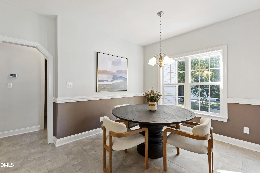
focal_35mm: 15
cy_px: 86
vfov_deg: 77.3
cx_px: 130
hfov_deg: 100.4
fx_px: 108
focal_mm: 10
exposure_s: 1/2
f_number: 8
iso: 100
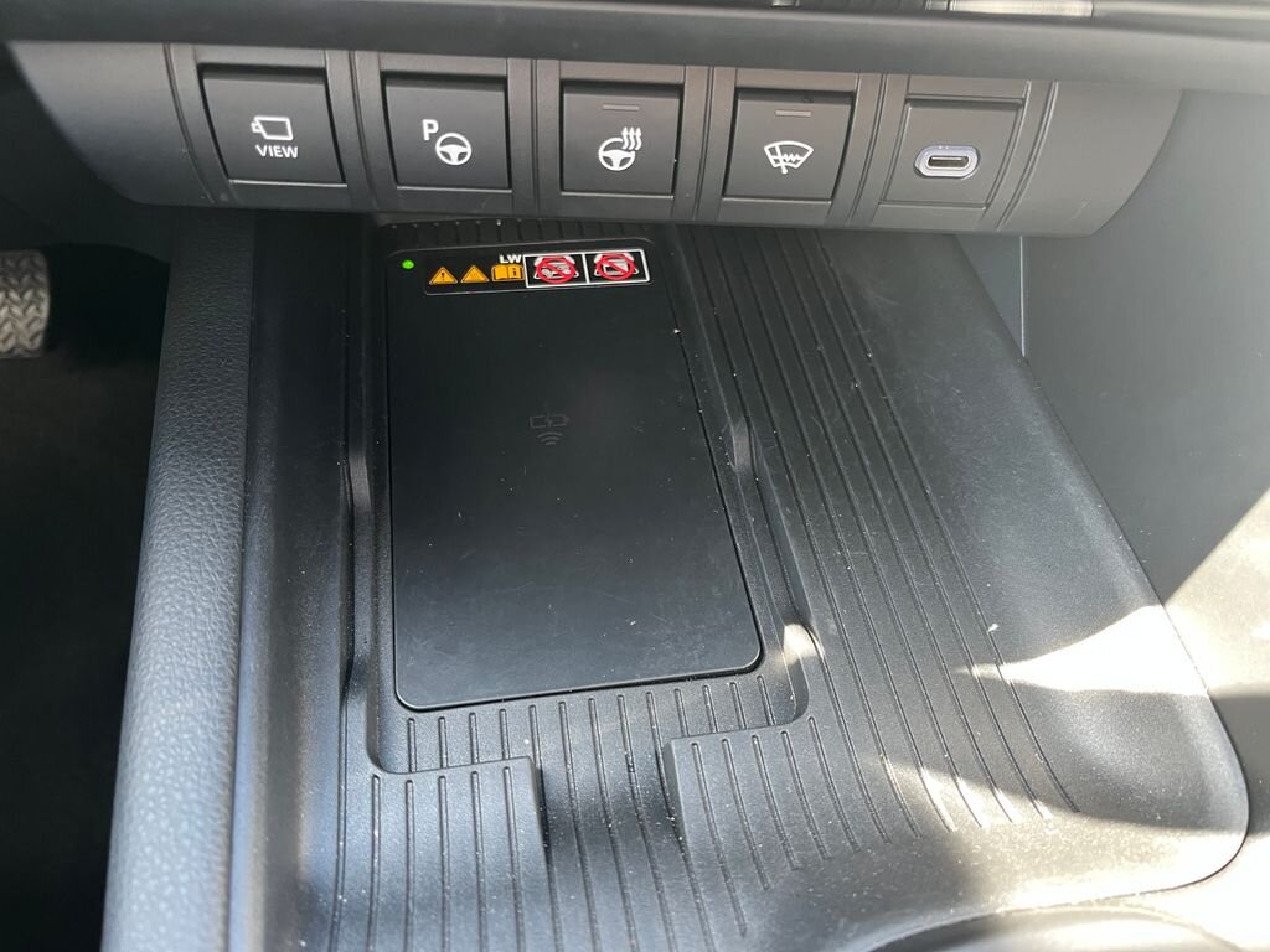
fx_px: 954
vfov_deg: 53.1
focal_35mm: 26
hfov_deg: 67.3
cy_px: 476
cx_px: 635
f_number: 1.6
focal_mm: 5.1
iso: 200
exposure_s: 1/54
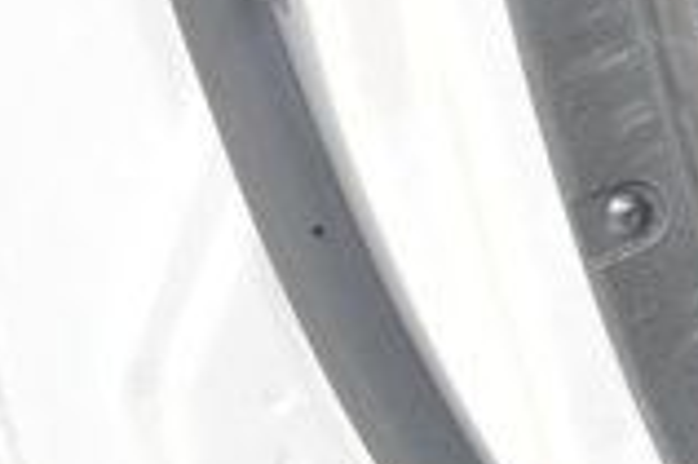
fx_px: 5636
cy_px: -791
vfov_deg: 4.6
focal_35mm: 291
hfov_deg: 6.4
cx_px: 2178
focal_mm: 30
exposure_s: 1/160
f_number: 4
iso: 100
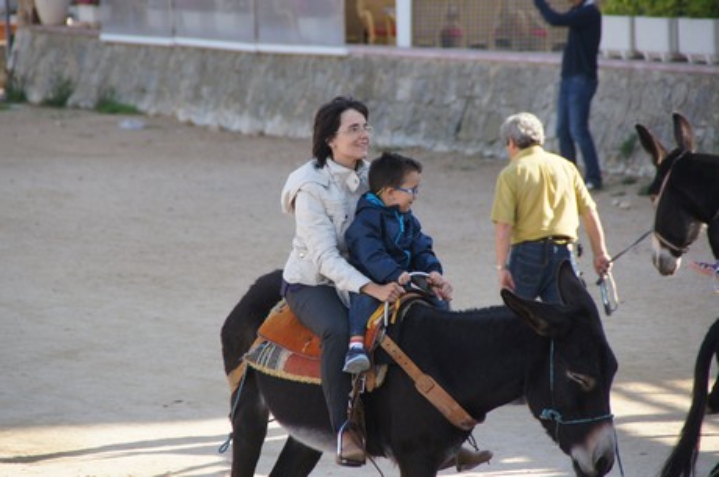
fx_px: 5981
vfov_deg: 4.6
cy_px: 238
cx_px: 360
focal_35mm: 300
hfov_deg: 6.9
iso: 250
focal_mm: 200
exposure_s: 1/320
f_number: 6.3
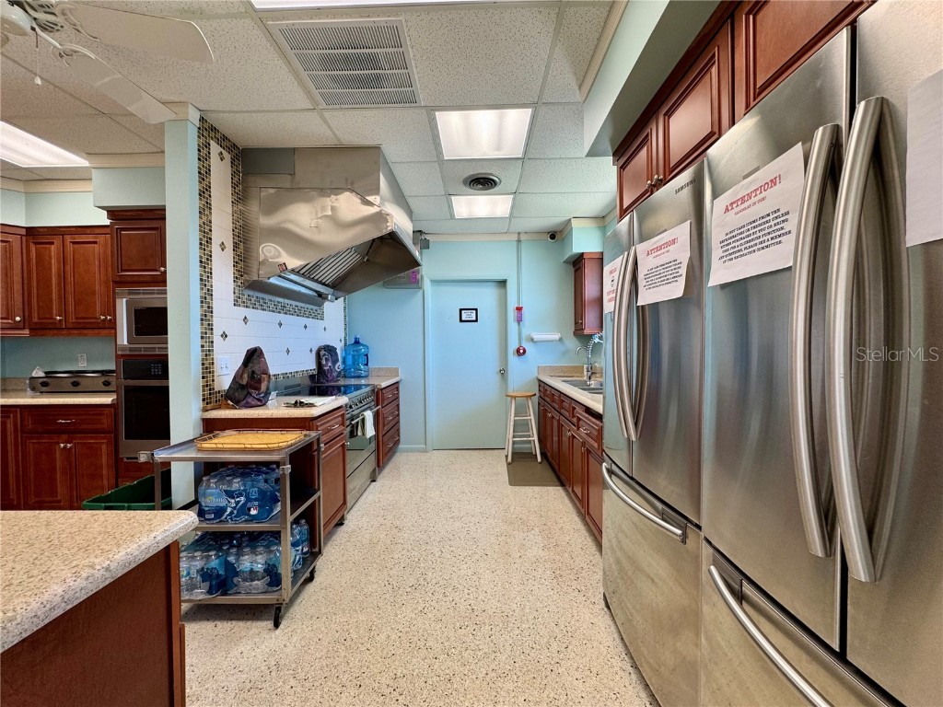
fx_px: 381
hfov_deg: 102.1
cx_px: 472
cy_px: 354
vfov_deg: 85.7
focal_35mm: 14
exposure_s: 1/60
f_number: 2.2
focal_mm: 2.22
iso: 80
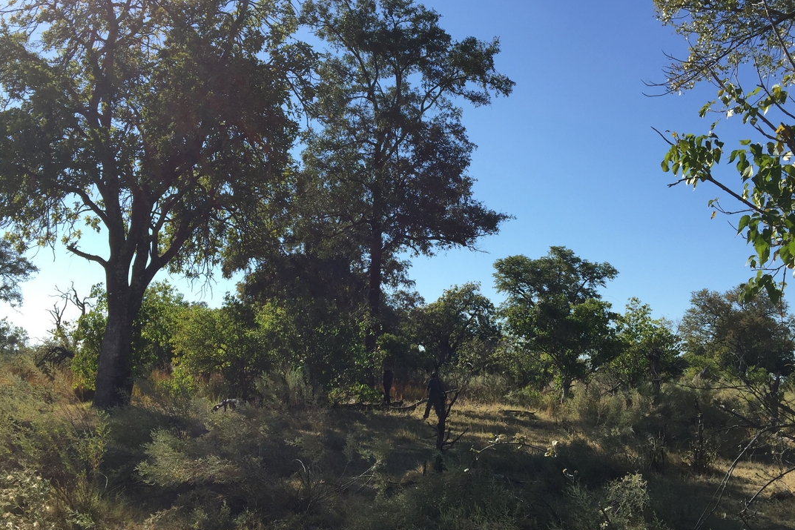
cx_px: 401
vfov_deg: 36.9
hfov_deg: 53.1
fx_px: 795
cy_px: 289
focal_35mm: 36
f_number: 2.2
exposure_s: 1/1522
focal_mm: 4.15
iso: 32
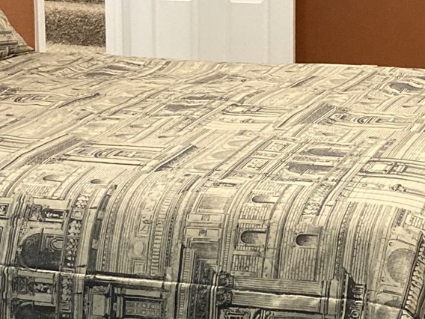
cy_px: 70
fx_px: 1240
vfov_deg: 14.6
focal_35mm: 101
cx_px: 315
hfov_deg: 19.3
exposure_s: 1/60
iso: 320
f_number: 1.8
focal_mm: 3.99
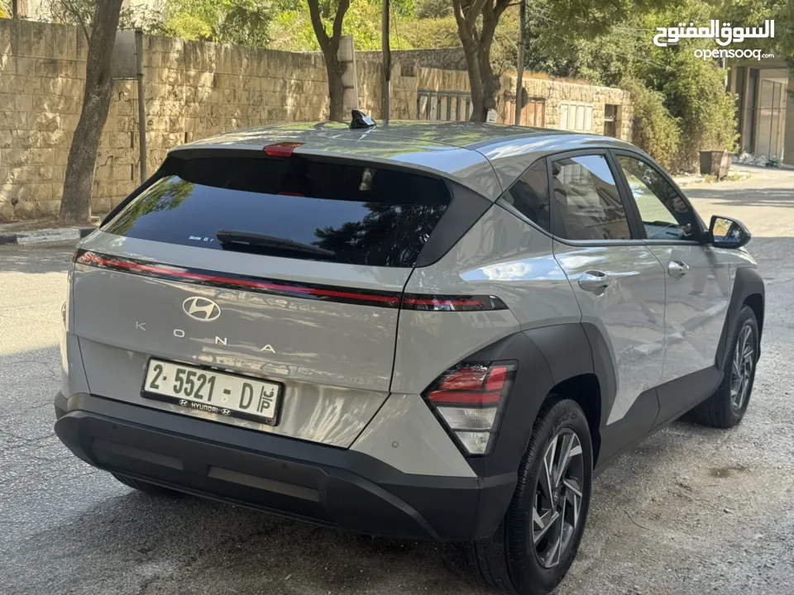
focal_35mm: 48
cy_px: 298
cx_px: 397
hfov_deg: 39.7
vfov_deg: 30.3
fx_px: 1101
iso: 64
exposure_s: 1/588
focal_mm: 6.76
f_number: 1.78
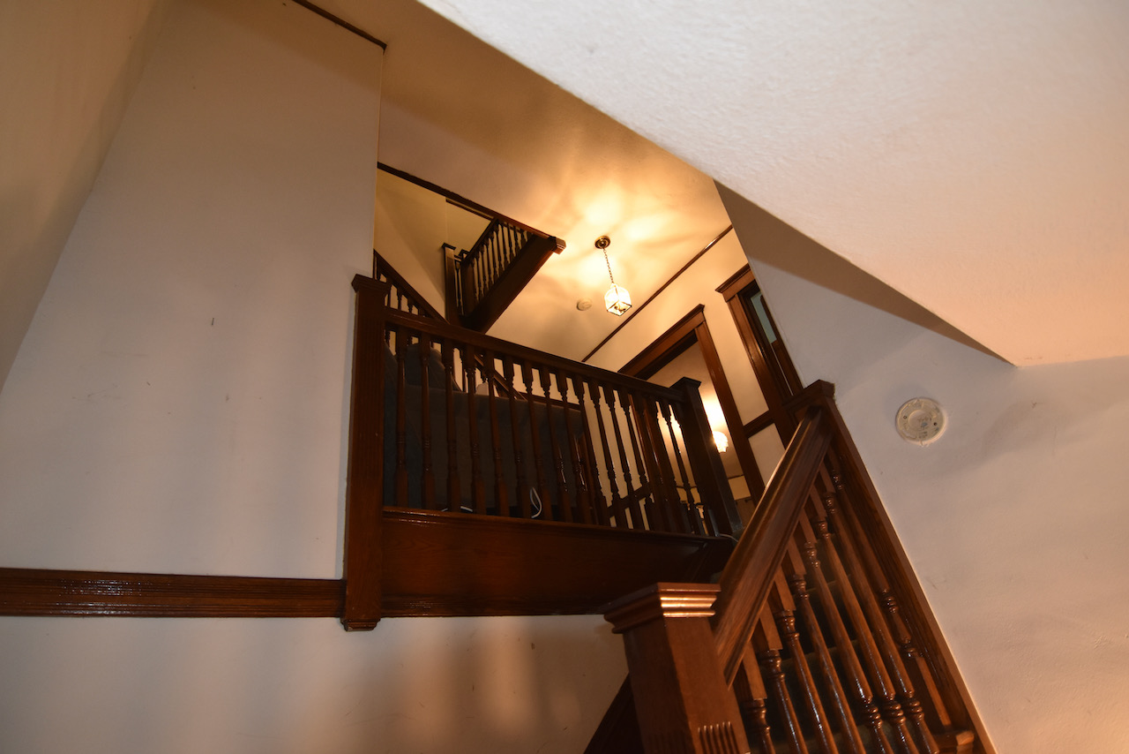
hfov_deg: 90.0
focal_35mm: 18
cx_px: 564
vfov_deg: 67.4
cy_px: 377
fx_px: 565
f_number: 2.8
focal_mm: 12
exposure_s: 1/60
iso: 1000
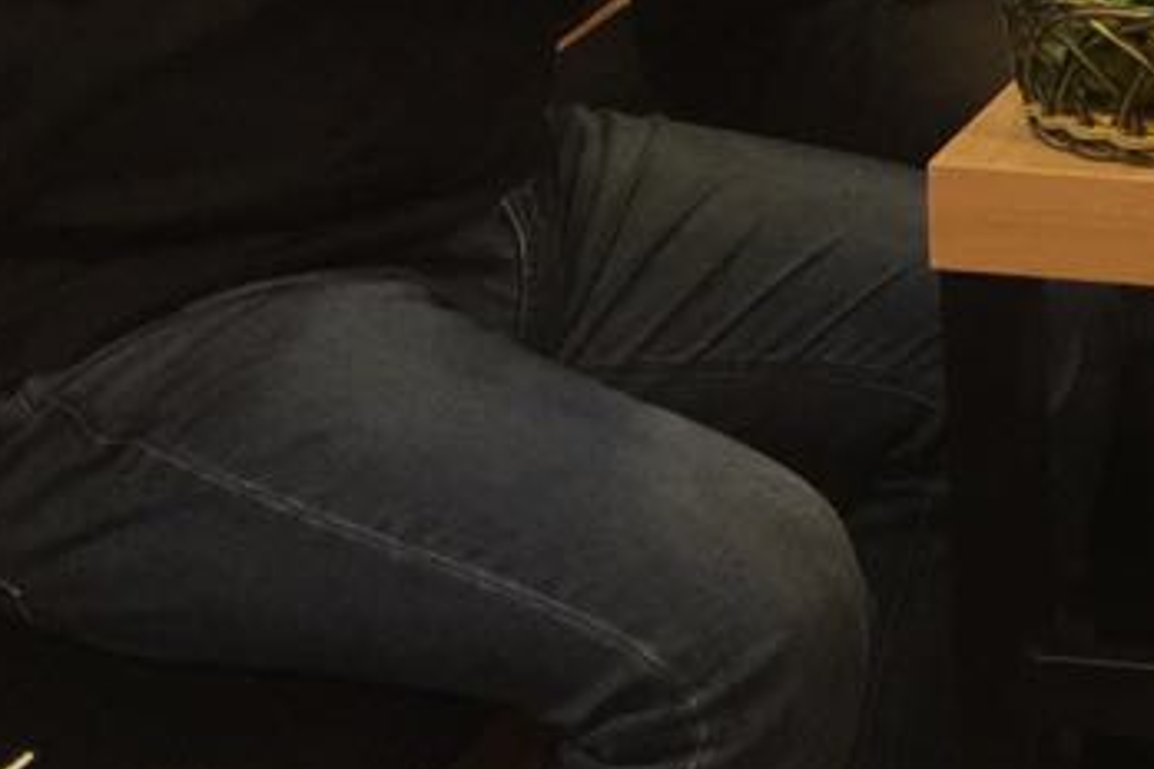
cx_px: 1678
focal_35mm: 111
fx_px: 3558
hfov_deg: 16.9
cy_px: -590
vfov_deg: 11.5
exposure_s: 1/15
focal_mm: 4.15
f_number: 2.2
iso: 125
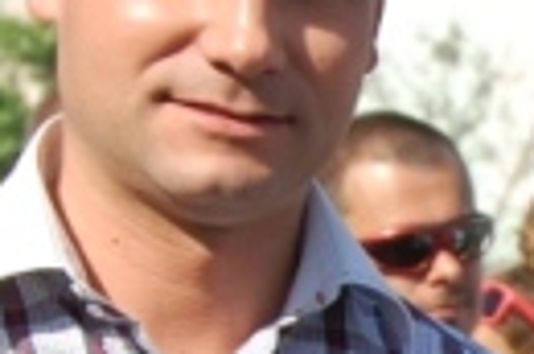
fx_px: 6289
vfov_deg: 3.2
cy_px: 704
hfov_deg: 4.8
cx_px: 908
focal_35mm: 425
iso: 200
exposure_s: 1/320
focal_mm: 46
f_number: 9
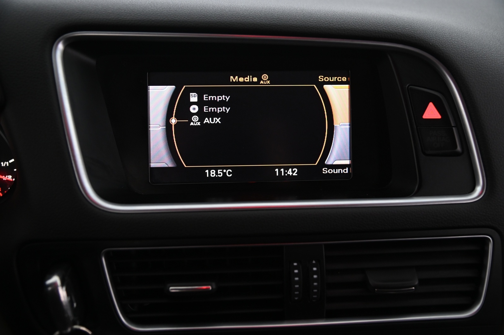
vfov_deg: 35.0
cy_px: 168
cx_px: 252
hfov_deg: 50.7
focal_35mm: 38
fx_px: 532
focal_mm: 38
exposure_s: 1/30
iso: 2000
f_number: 4
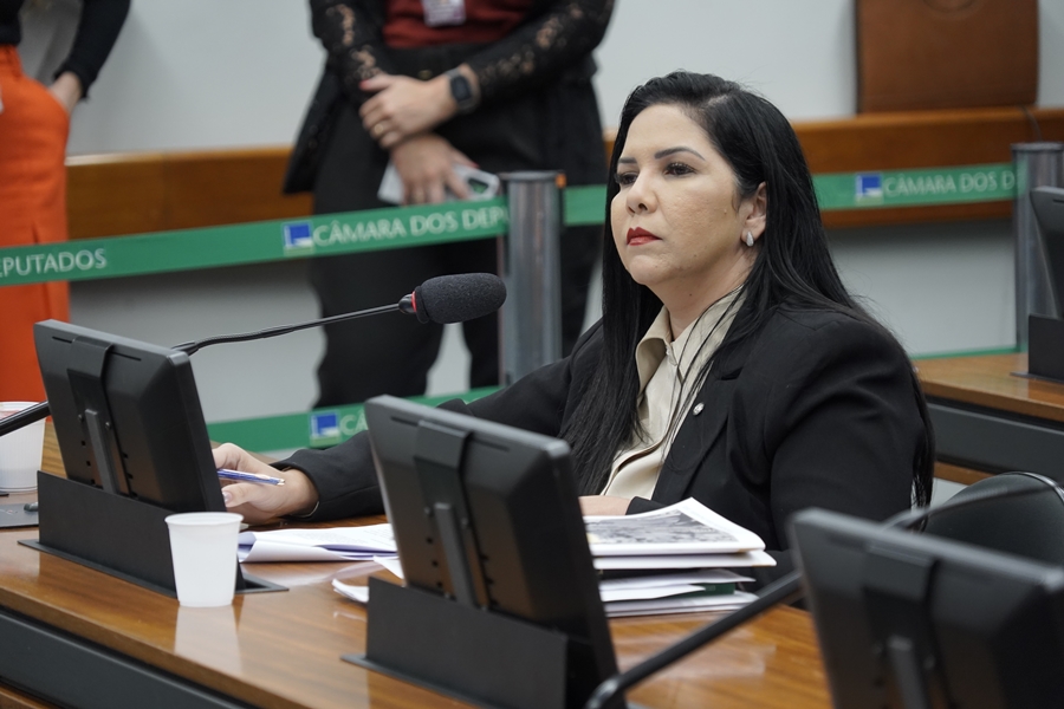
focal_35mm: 198
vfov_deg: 6.9
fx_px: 5852
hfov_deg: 10.4
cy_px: 354
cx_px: 532
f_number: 6.3
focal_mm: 198
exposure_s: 1/125
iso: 3200
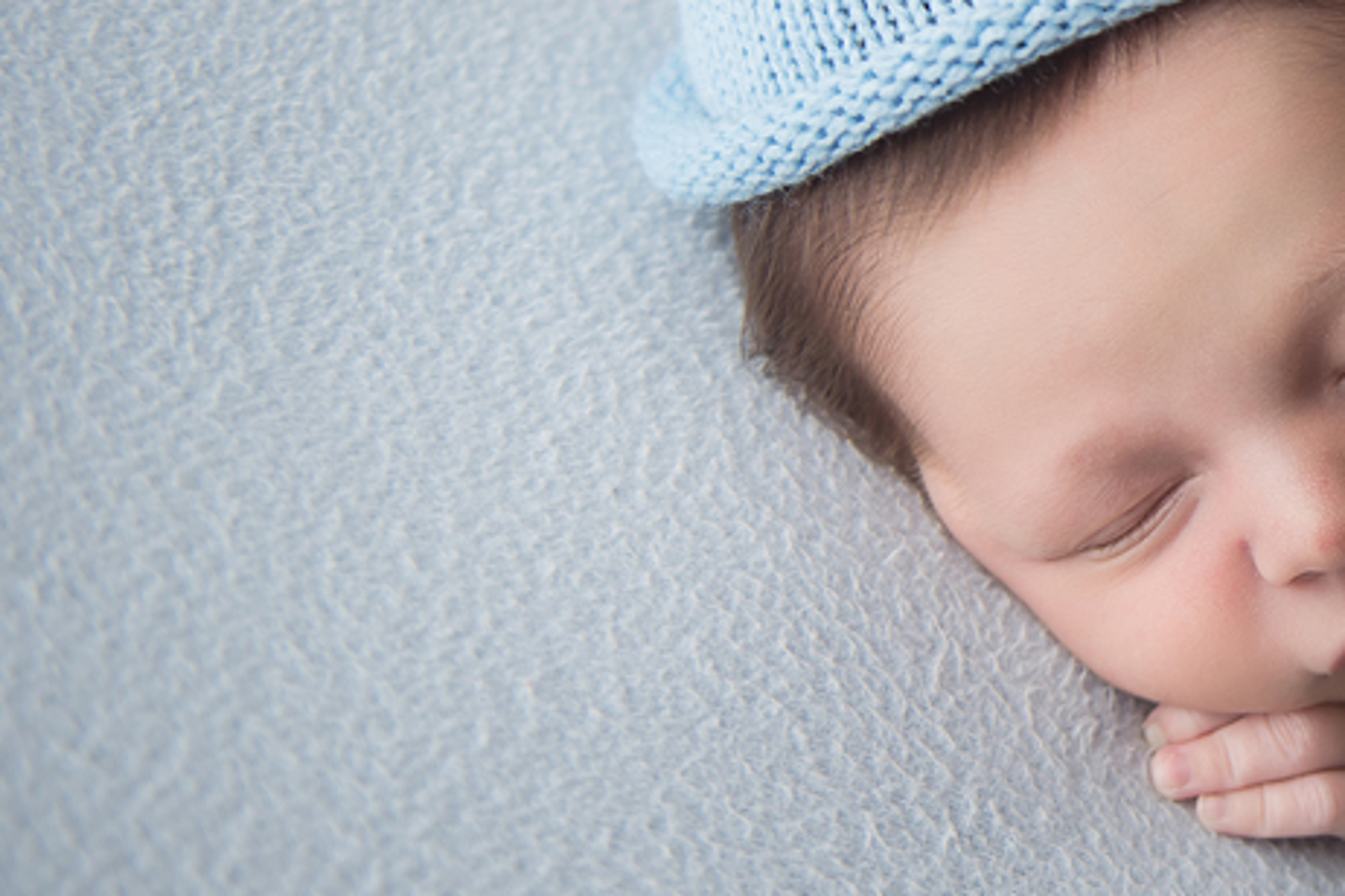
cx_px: 1729
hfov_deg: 20.5
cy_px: 266
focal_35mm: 91
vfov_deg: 15.0
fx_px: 3400
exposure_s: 1/160
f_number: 2.8
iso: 100
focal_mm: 35
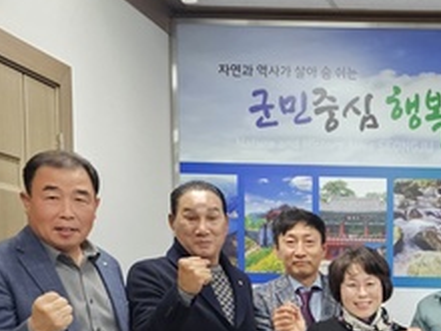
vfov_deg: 20.6
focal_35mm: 67
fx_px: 854
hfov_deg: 26.8
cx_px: 473
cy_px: 387
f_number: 1.7
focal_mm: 6.3
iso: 125
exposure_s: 1/120
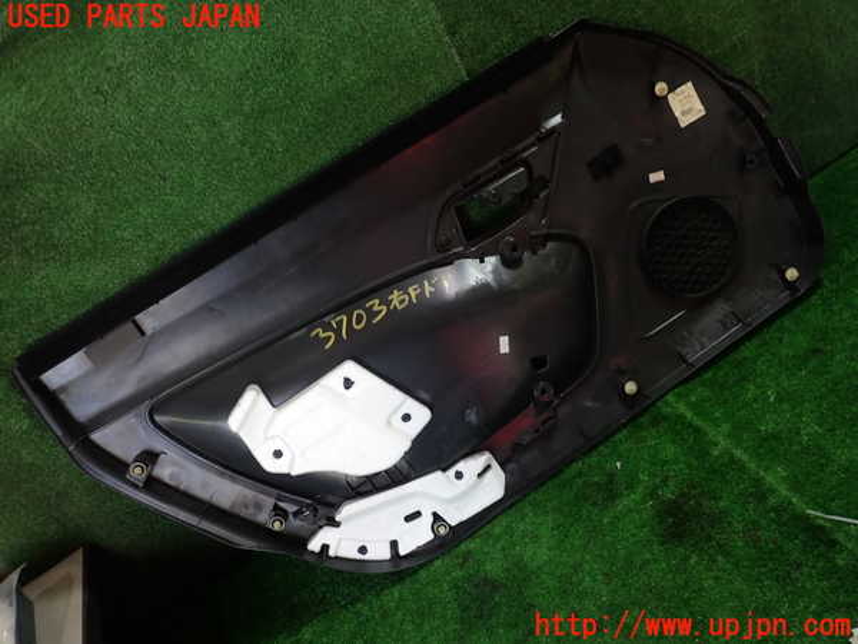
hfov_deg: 60.0
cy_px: 322
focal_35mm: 30
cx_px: 429
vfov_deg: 46.8
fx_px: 744
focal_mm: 5.4
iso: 160
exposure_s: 1/60
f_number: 2.3
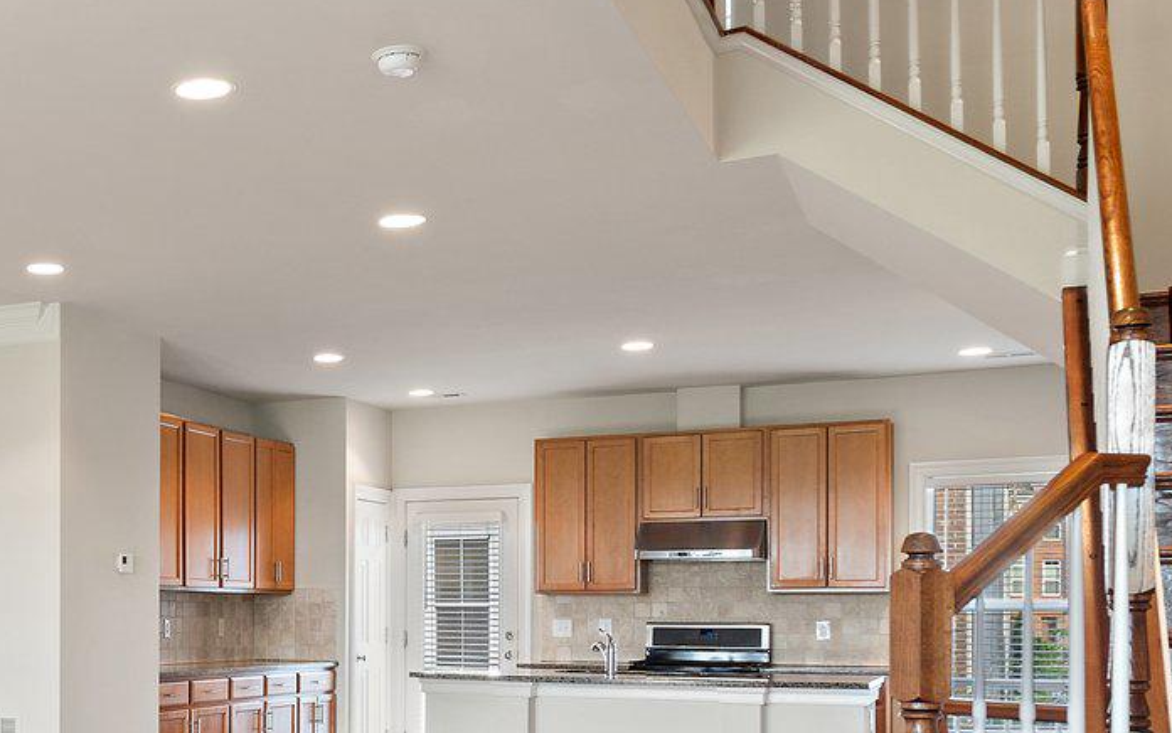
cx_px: -8
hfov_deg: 37.3
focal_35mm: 48
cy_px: 618
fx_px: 1533
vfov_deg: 26.2
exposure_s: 1/5
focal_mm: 16
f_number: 8
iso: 500
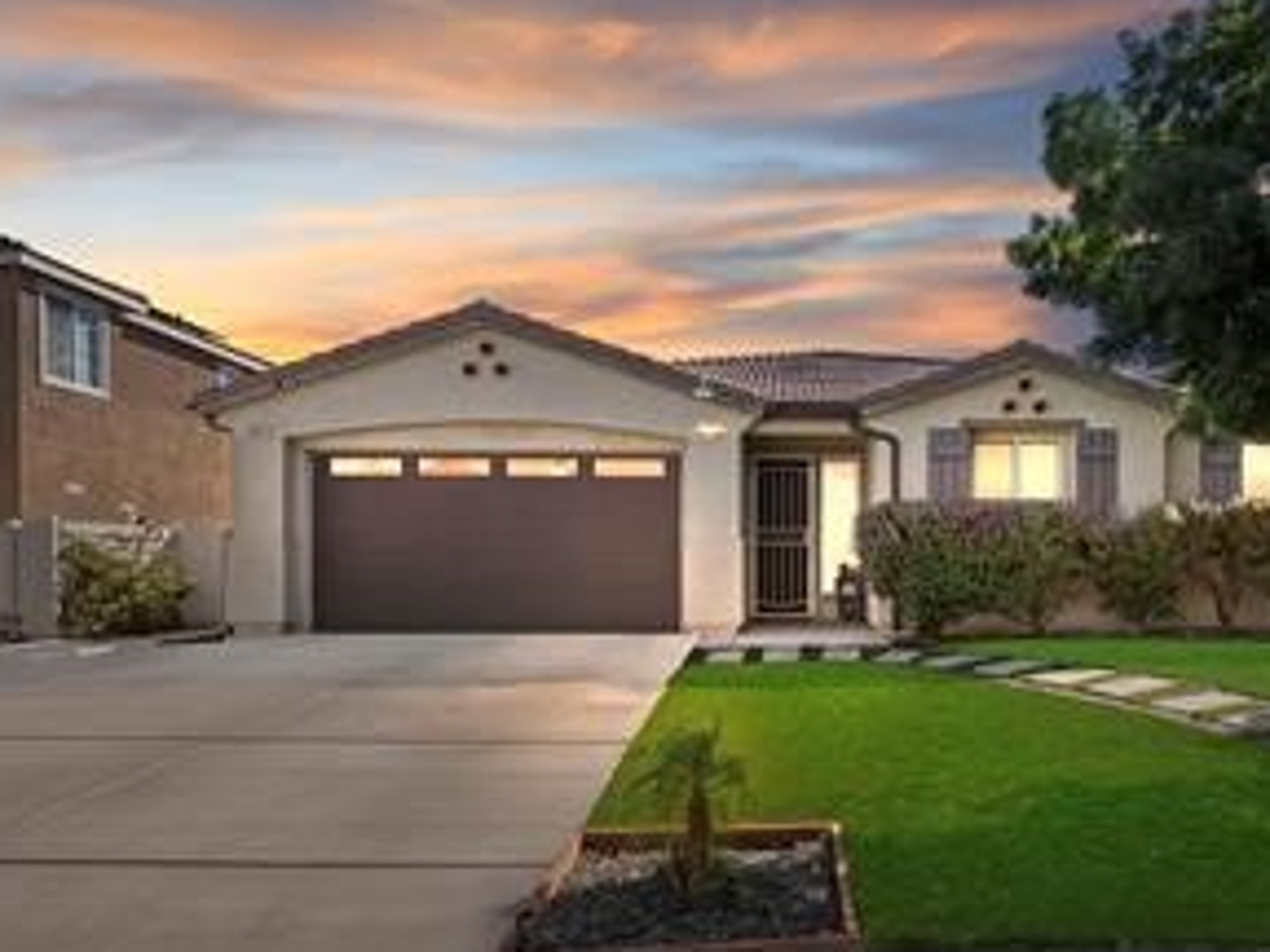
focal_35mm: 21
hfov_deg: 77.4
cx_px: 803
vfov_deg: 62.8
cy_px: 577
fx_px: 770
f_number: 7.1
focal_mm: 14
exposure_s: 1/400
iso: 400
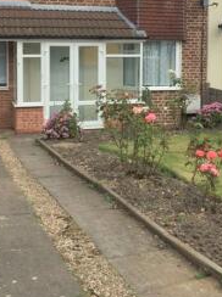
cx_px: 84
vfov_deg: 36.0
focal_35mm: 52
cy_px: 72
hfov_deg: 27.8
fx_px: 446
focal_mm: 4.15
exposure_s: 1/2083
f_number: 2.2
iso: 32
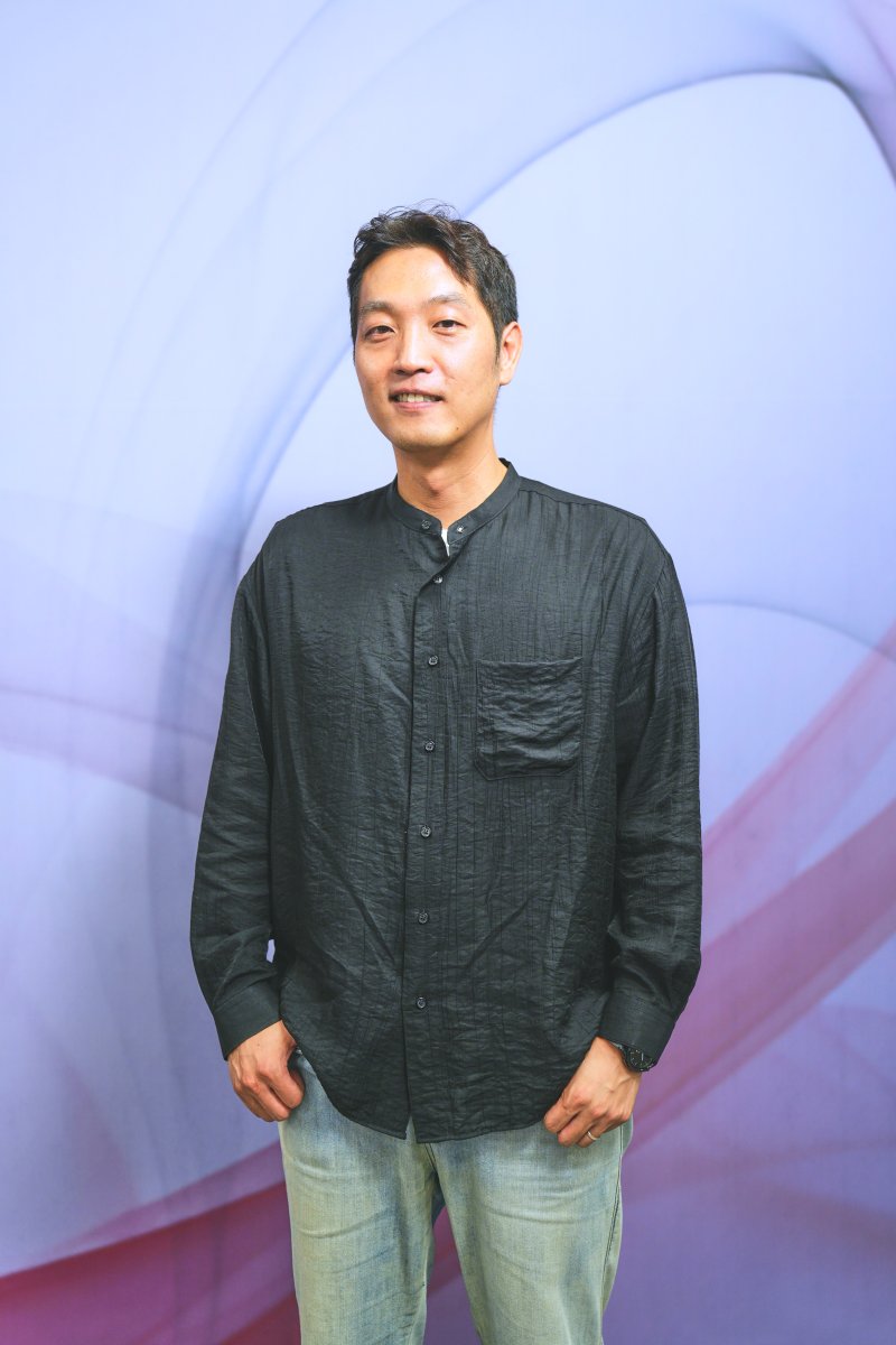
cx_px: 448
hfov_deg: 29.2
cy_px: 672
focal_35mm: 46
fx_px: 1717
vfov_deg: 42.7
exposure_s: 1/125
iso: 400
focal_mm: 46
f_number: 2.8
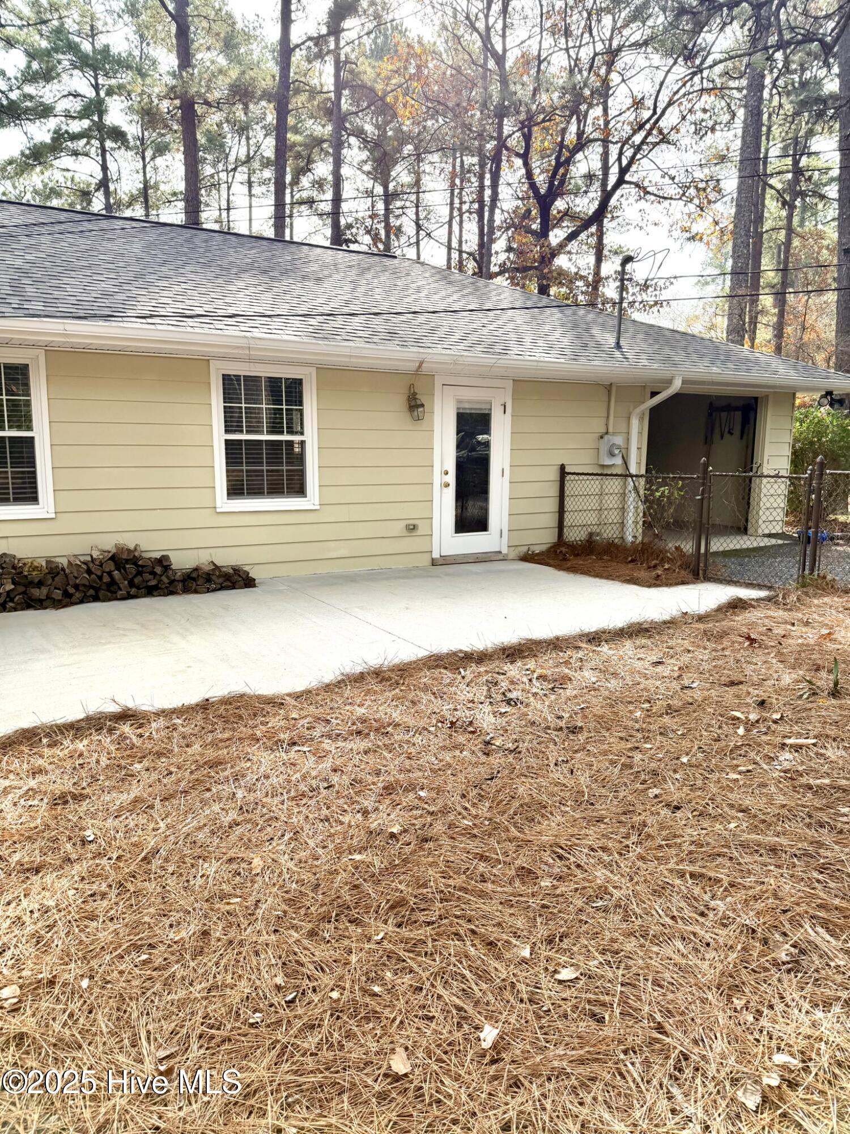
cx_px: 425
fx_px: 786
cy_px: 567
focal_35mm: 24
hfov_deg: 56.8
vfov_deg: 71.6
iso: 100
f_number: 1.78
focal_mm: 6.76
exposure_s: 1/1361
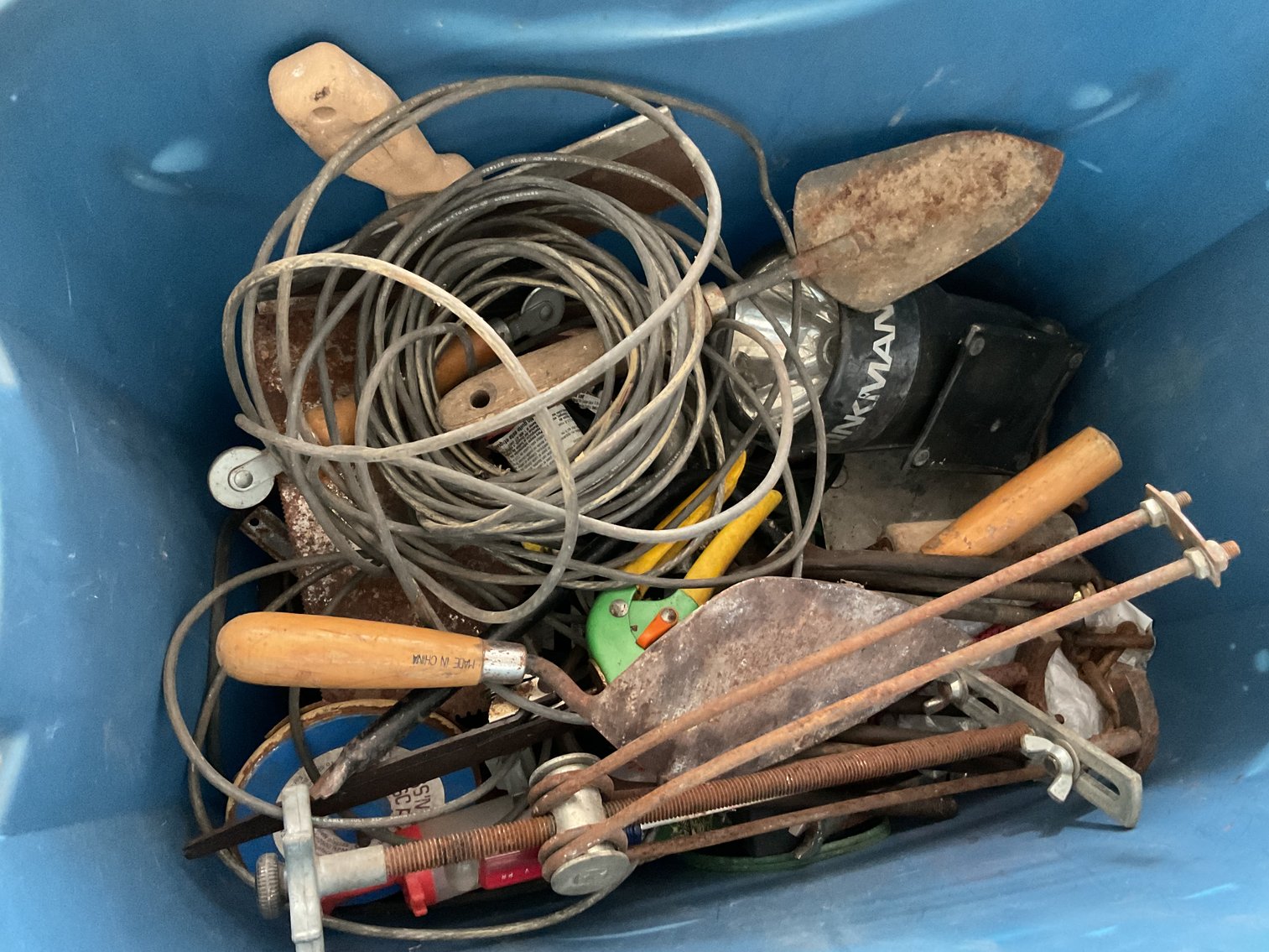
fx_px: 1063
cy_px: 476
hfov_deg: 61.7
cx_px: 634
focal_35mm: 29
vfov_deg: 48.2
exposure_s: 1/30
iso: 500
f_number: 1.8
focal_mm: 3
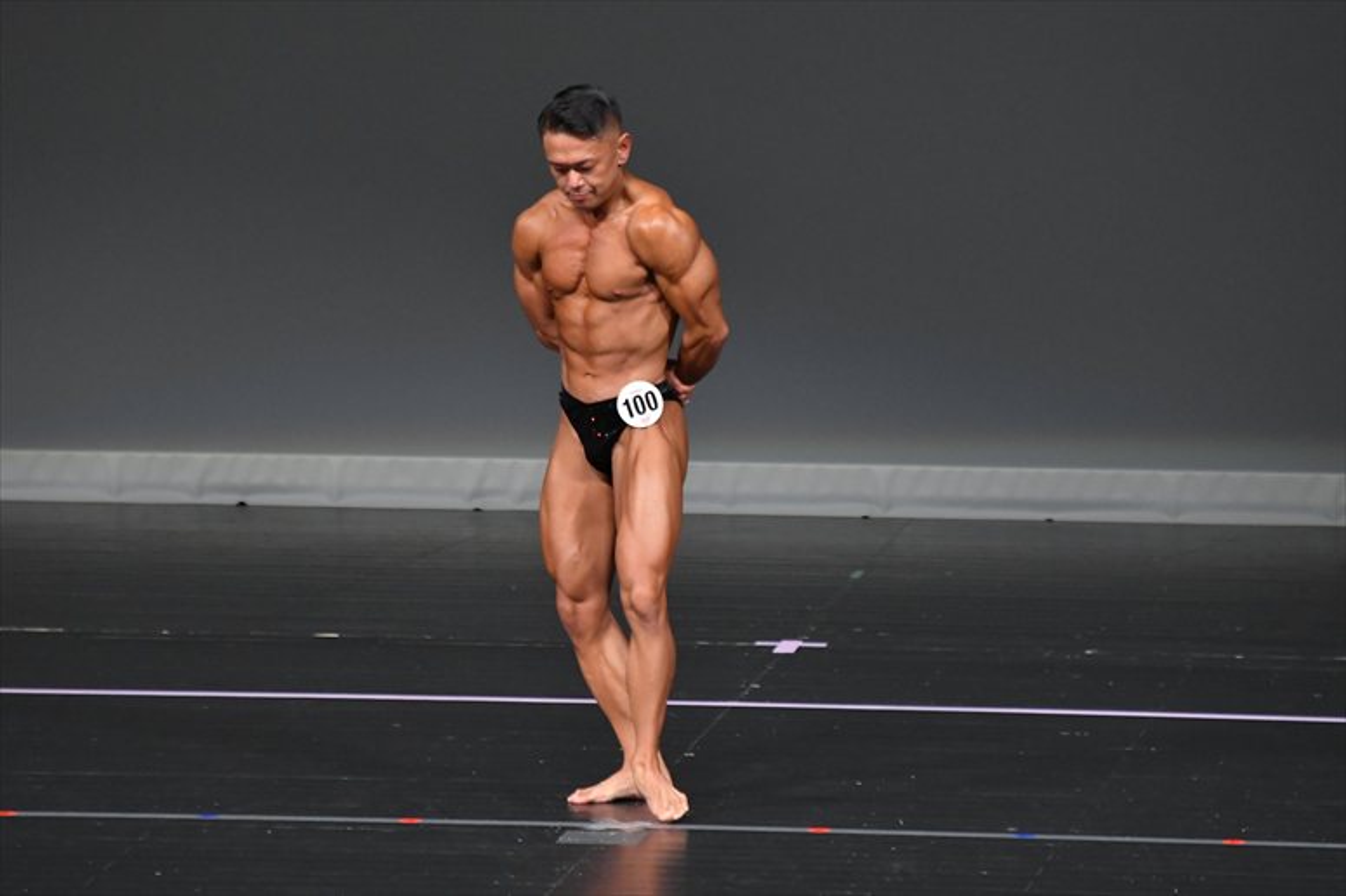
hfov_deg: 5.5
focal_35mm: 375
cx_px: 673
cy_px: 448
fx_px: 14014
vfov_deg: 3.7
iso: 4000
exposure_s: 1/400
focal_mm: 250
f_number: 5.6
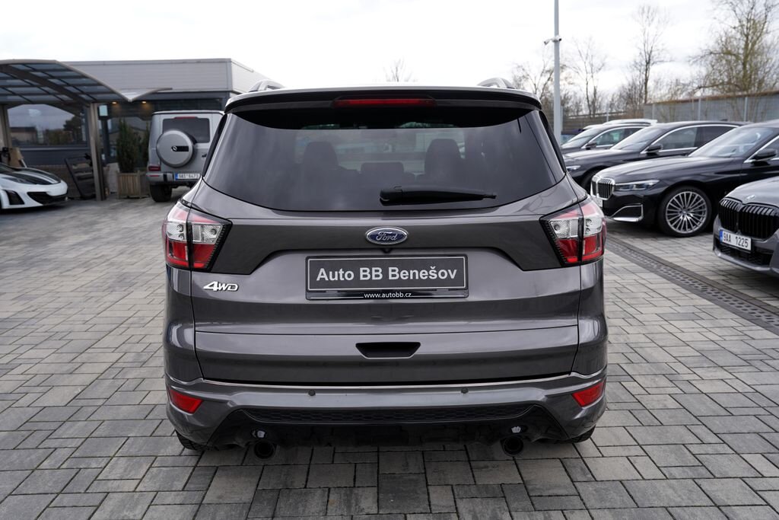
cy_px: 260
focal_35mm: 30
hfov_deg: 61.9
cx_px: 390
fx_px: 649
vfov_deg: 43.6
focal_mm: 30
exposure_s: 1/125
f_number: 5.6
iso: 100
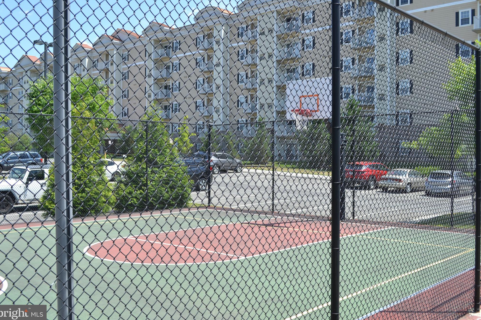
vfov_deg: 35.9
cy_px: 158
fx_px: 494
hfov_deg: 51.9
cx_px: 240
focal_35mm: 37
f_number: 7.1
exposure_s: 1/160
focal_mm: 24
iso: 100
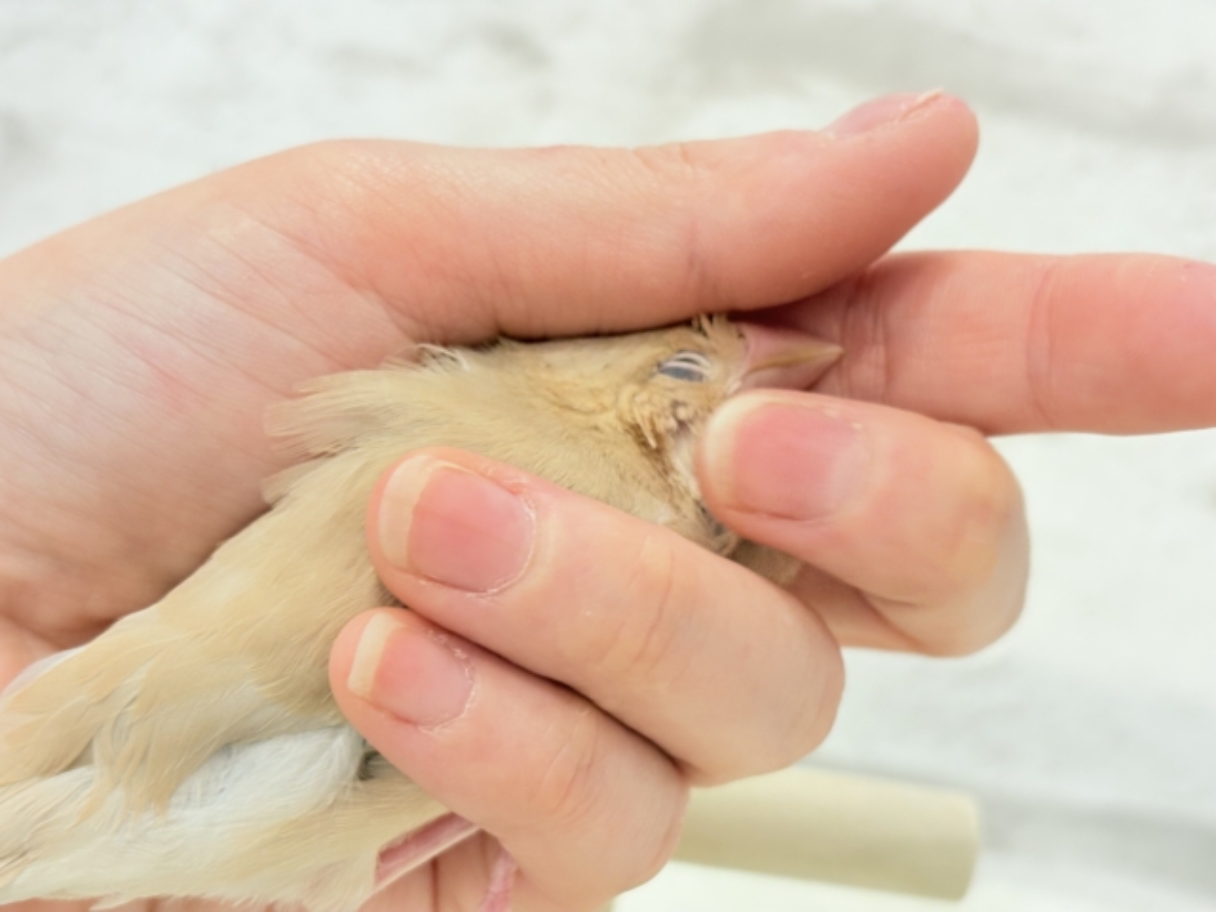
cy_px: 456
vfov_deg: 28.0
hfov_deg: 36.8
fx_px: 1827
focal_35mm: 52
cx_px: 608
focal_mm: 5.96
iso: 64
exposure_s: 1/50
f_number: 1.6
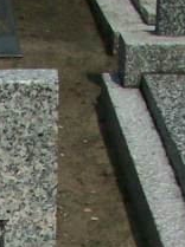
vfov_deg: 7.9
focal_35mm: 227
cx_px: -242
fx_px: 1623
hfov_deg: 6.3
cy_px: 637
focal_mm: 6.2
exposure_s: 1/905
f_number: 5.6
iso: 80
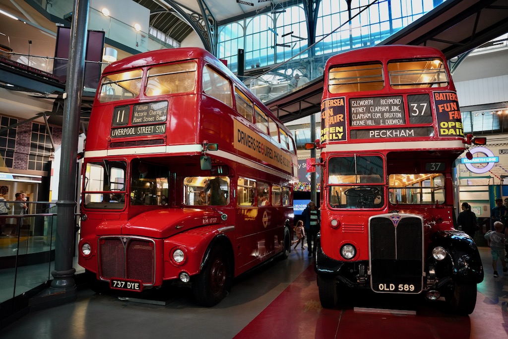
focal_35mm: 24
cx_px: 254
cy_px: 170
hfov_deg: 73.7
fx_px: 339
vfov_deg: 53.1
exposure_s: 1/160
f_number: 2.8
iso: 2000
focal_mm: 24
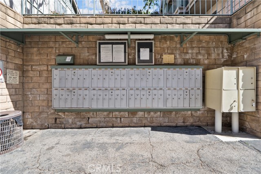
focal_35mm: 16
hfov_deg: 96.7
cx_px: 130
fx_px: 116
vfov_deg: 73.8
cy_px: 87
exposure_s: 1/40
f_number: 10
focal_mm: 16
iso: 100
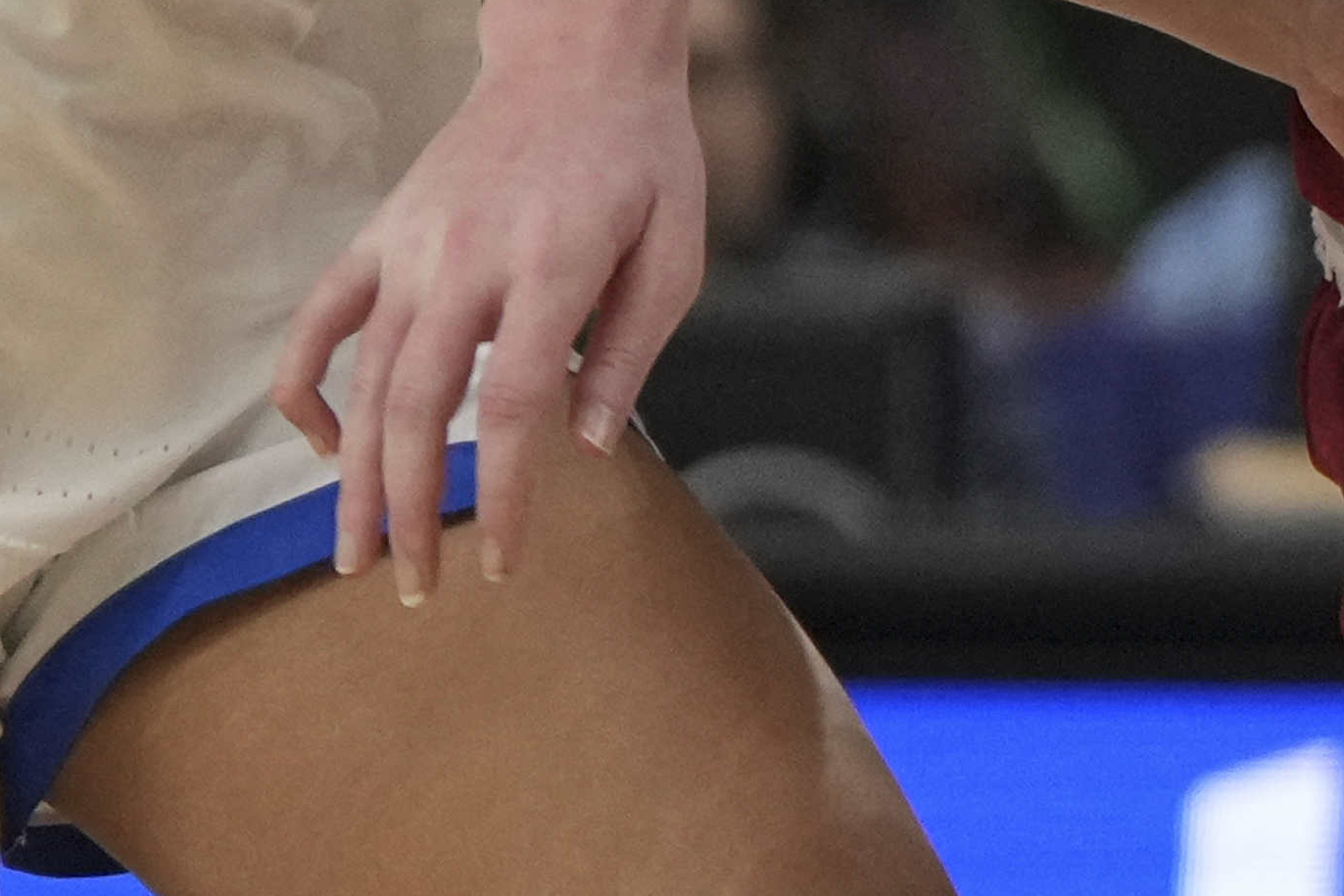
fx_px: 28449
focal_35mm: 762
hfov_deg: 2.7
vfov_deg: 1.8
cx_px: 1267
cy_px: 389
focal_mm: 121
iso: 2500
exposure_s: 1/2000
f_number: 2.8
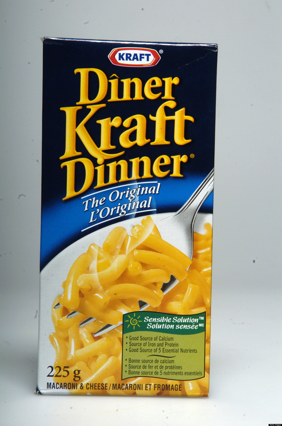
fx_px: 974
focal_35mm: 82
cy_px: 213
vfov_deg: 24.7
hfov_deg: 16.5
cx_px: 141
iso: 200
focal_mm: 55
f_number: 20
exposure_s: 1/250
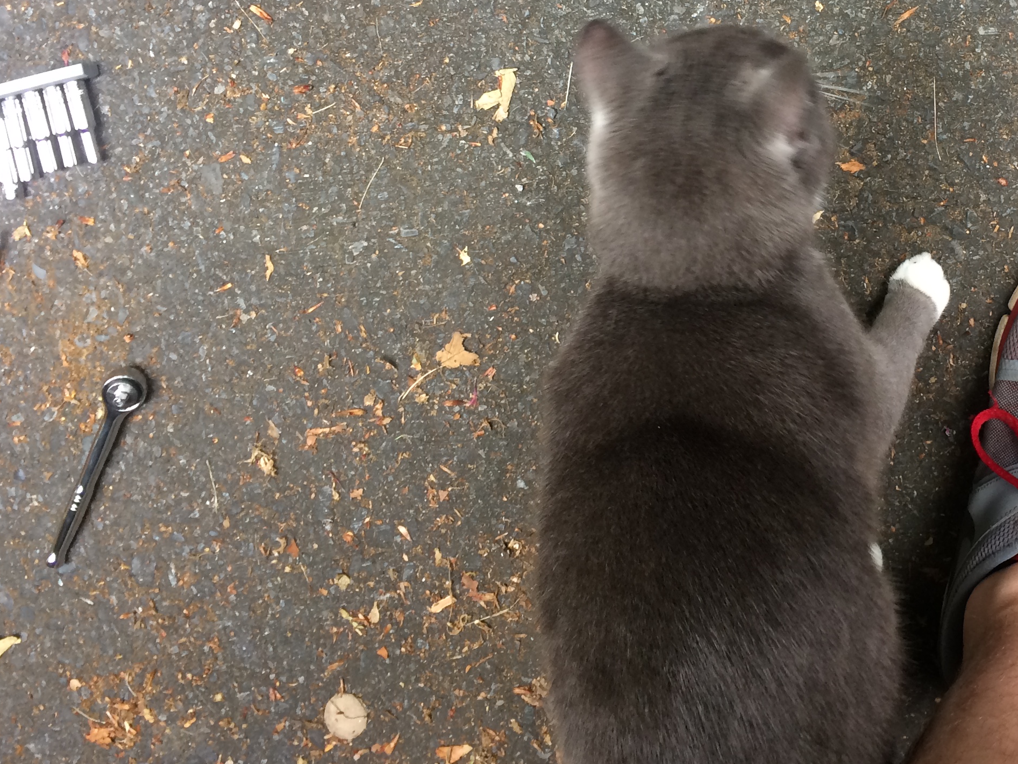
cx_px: 803
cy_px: 177
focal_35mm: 50
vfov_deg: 28.6
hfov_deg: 37.0
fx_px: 1471
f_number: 2.2
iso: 32
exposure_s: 1/30
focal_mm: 4.15
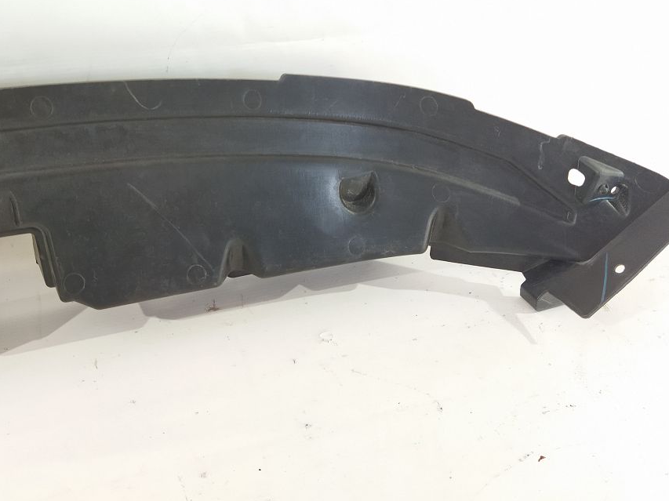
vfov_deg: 37.3
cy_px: 165
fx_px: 734
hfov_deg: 48.9
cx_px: 305
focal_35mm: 38
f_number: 1.79
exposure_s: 1/50
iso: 313
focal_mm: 4.71
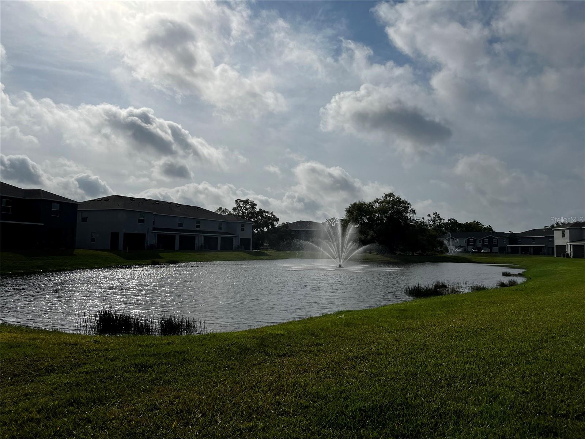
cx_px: 292
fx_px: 439
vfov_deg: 53.1
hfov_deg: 67.3
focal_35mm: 26
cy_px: 220
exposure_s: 1/17241
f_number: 1.6
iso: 40
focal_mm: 5.1
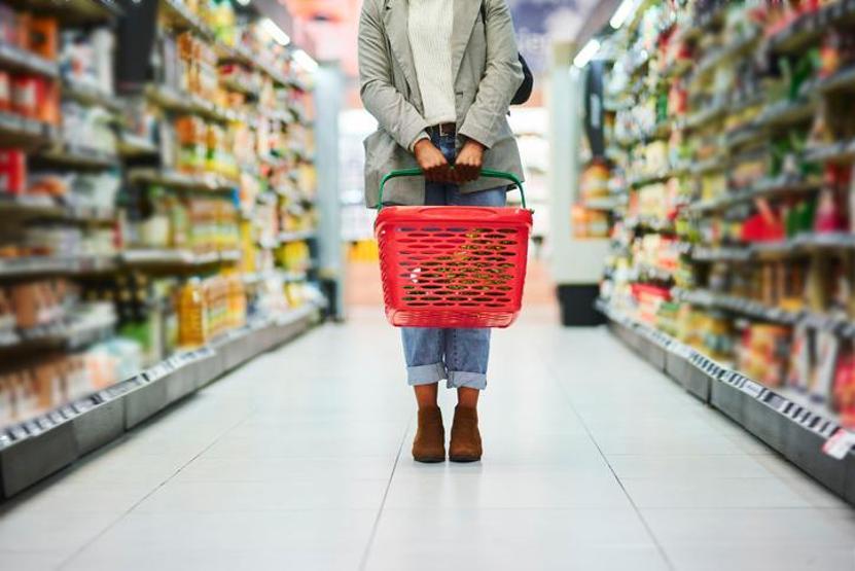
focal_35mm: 85
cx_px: 428
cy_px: 286
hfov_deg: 23.9
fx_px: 2020
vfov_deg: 16.1
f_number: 1.8
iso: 320
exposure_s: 1/200
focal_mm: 85
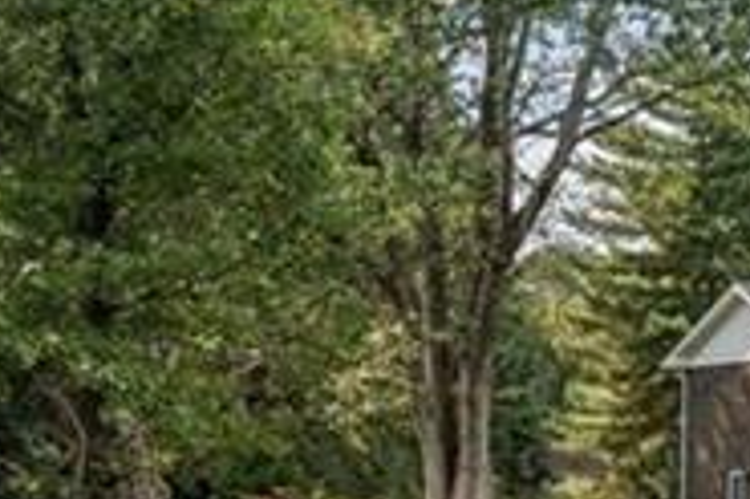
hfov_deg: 16.0
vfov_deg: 12.6
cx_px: 1362
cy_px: 420
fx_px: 2243
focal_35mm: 108
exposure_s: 1/80
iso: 100
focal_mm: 19.5
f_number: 8
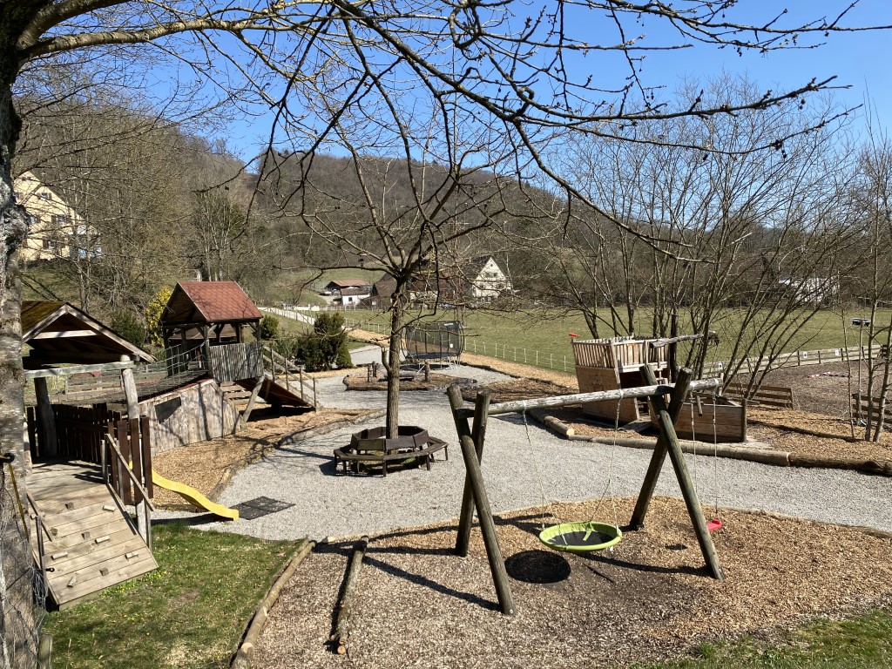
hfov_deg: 67.3
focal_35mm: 26
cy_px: 334
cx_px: 446
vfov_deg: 53.1
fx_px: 670
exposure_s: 1/1996
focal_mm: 4.25
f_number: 1.8
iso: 32
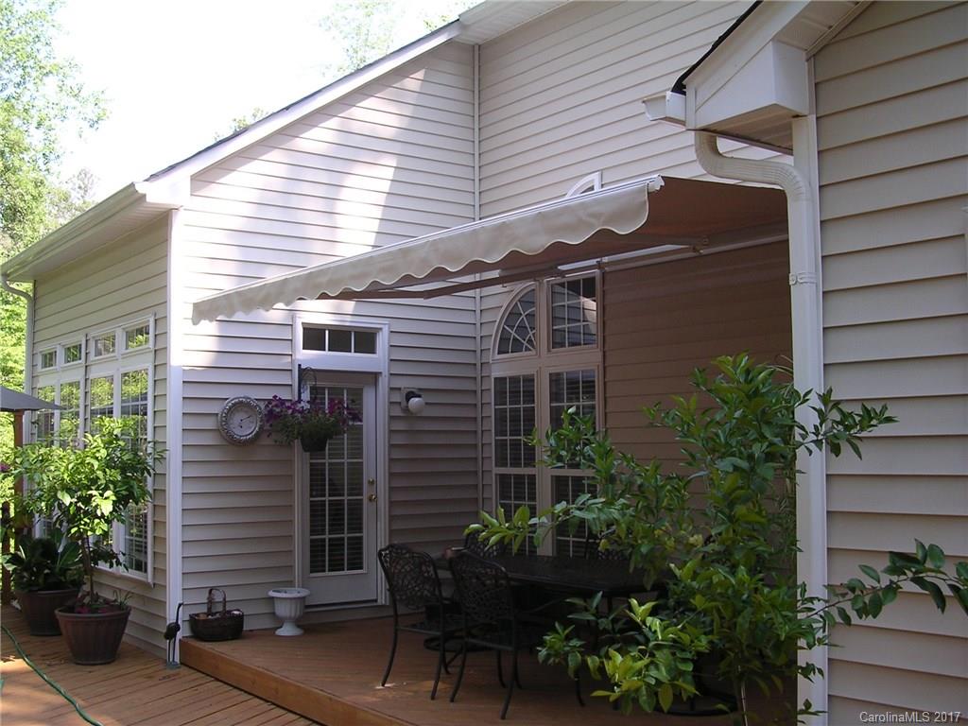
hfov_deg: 49.0
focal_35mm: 38
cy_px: 363
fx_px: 1063
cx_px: 484
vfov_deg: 37.7
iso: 100
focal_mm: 5.8
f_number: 2.8
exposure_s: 1/144
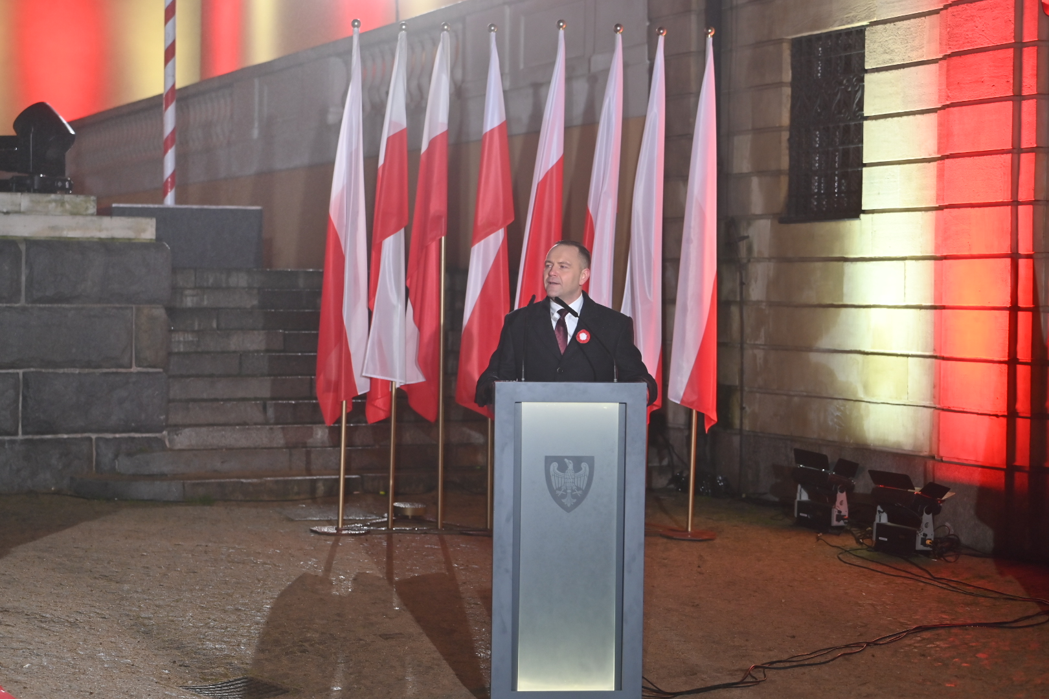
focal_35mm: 70
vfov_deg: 19.5
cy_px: 350
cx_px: 524
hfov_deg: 28.8
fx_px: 2040
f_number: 2.8
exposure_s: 1/250
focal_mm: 70
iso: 900
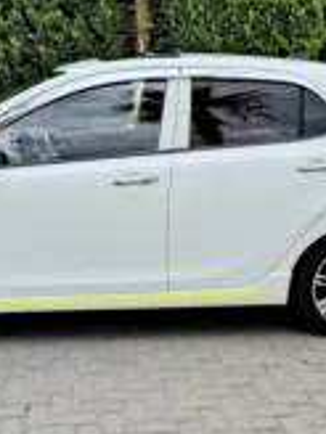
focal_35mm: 56
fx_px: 703
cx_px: 133
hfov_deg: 26.1
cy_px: 230
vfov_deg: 34.3
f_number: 1.8
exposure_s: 1/1250
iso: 50
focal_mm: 5.54
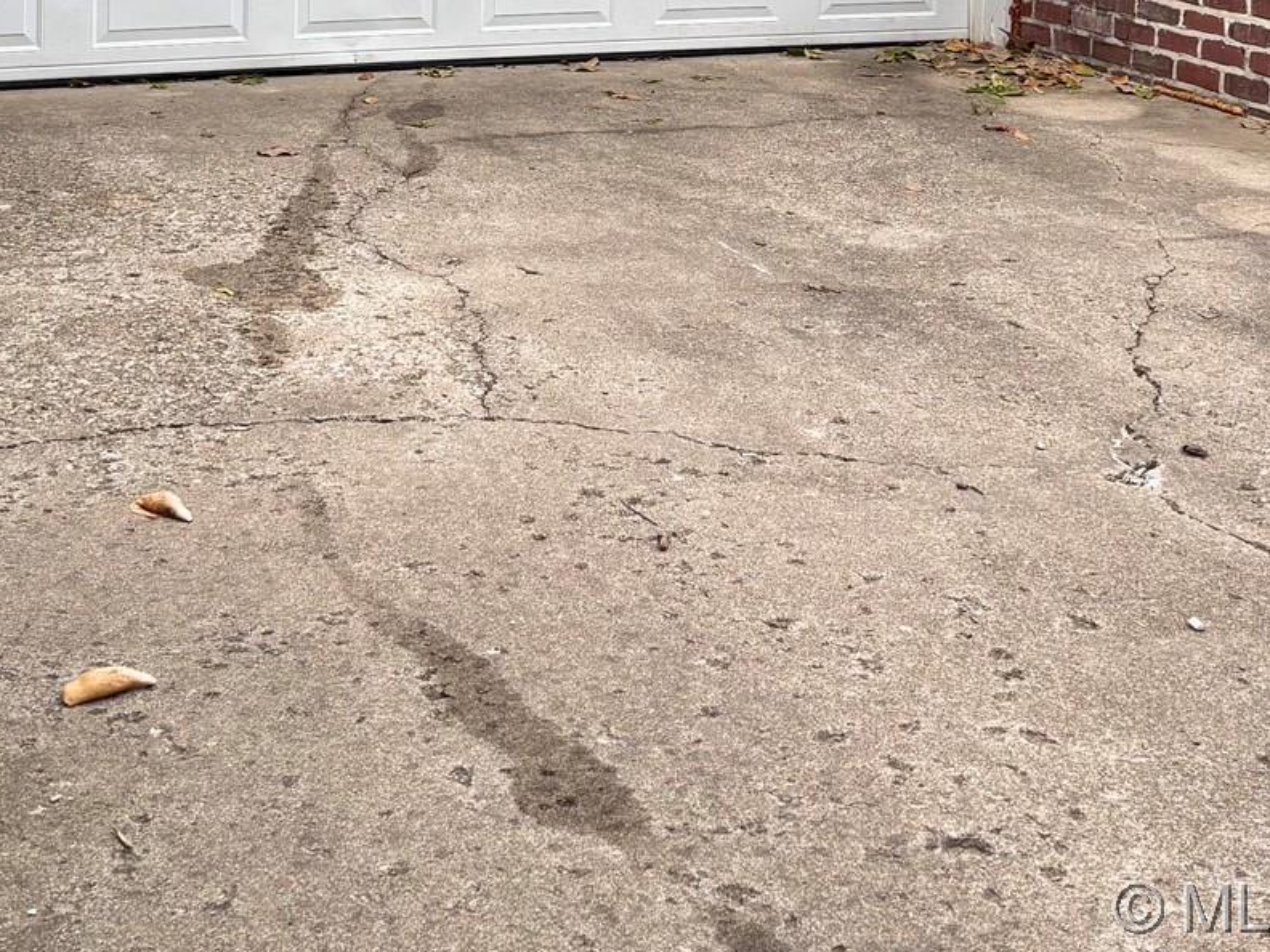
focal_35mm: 63
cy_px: -180
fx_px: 2311
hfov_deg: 30.7
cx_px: 558
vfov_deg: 21.7
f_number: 1.6
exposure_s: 1/121
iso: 40
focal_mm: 5.96
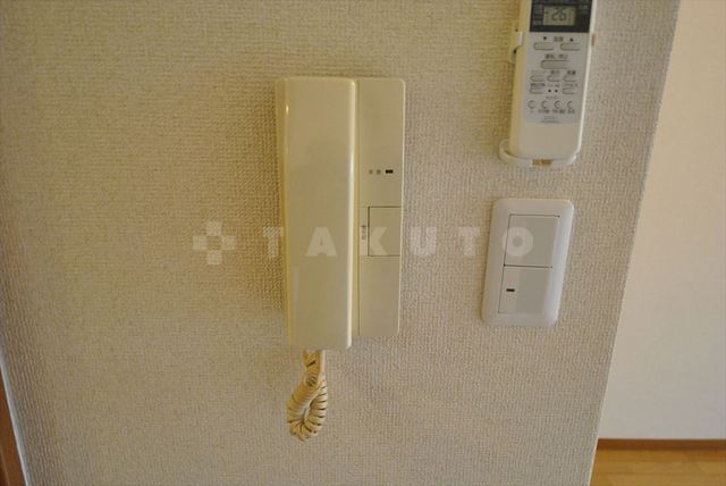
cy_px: 243
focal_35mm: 24
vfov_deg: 53.2
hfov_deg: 73.7
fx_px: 484
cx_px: 363
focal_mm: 16
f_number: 5.6
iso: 1600
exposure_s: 1/25
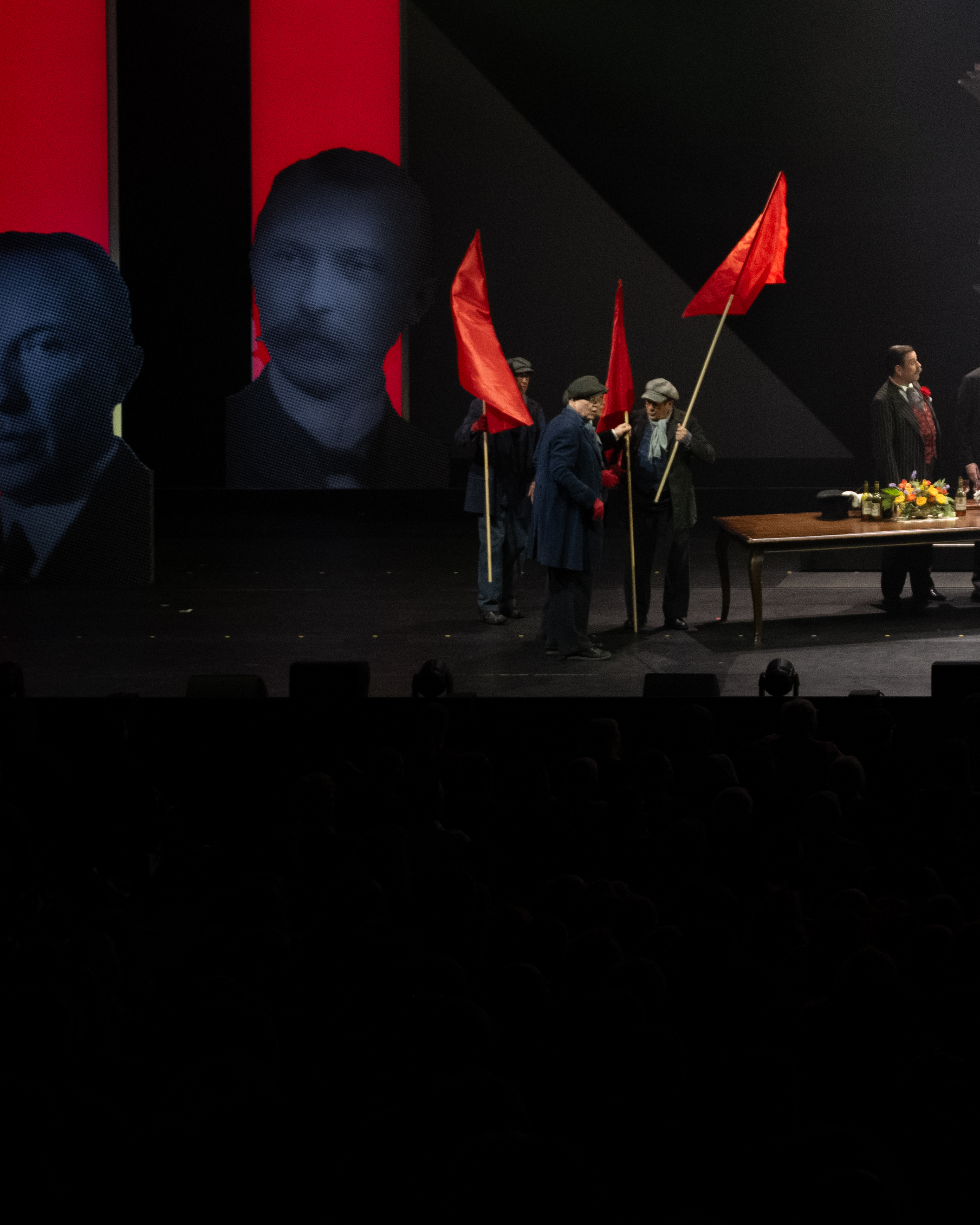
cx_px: 1351
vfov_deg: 16.4
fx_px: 4170
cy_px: 14
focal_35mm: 115
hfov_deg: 12.9
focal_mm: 40
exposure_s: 1/400
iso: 1000
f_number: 3.2
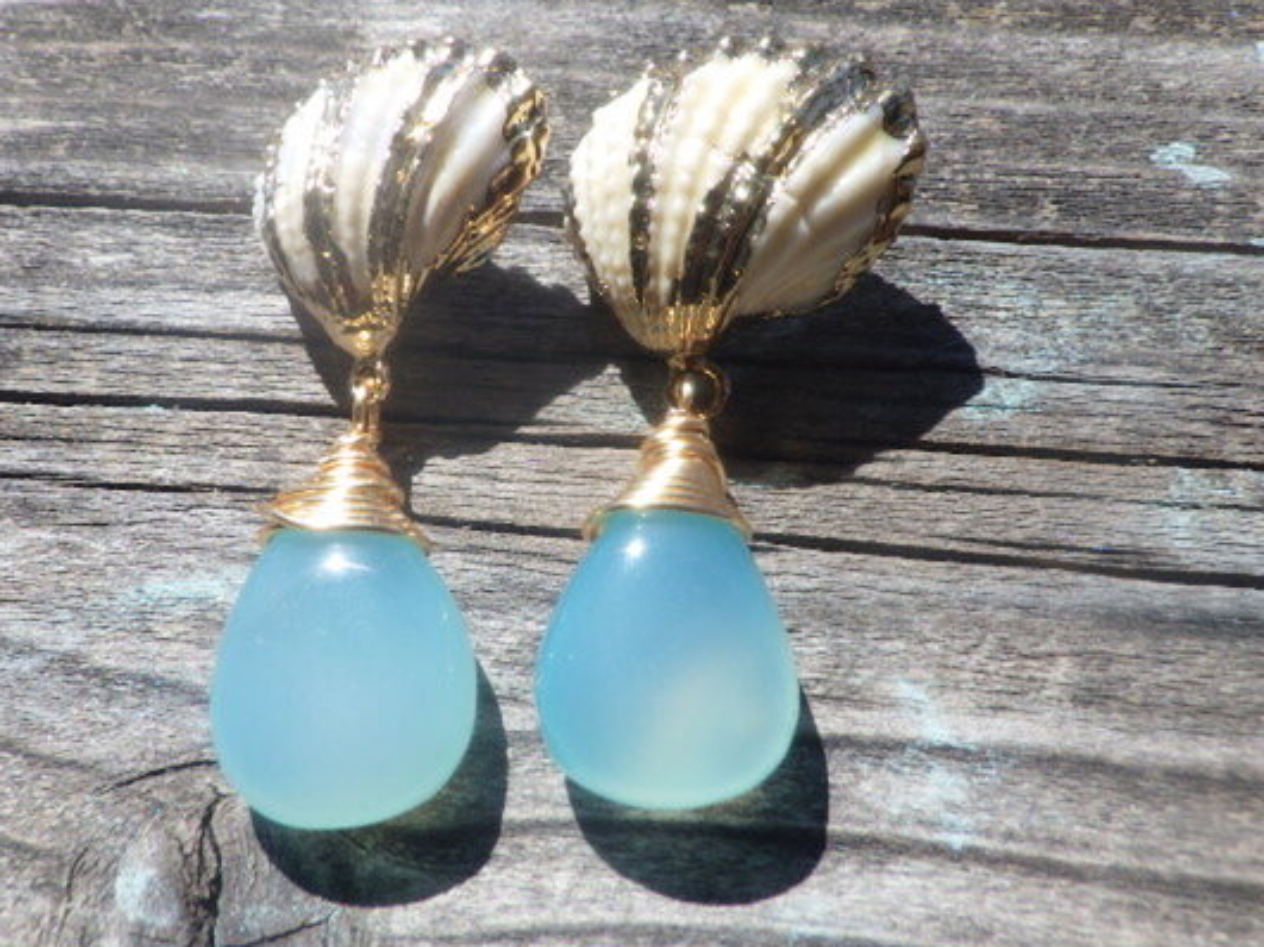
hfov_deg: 45.7
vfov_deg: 35.1
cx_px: 550
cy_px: 440
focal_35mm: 41
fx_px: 1497
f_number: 4.6
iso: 125
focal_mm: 6.1
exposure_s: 1/1000
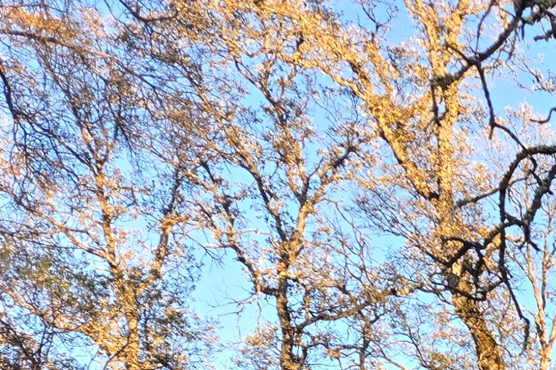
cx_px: 1015
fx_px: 1590
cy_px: 874
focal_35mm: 103
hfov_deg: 16.4
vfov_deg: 11.2
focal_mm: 5.4
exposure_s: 1/181
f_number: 1.8
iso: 25
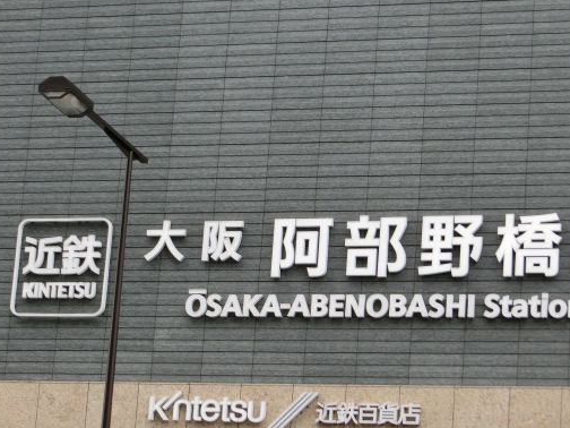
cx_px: 334
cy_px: 266
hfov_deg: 14.5
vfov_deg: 10.9
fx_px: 2239
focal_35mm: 136
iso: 100
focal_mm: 19.1
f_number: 5.7
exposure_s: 1/125
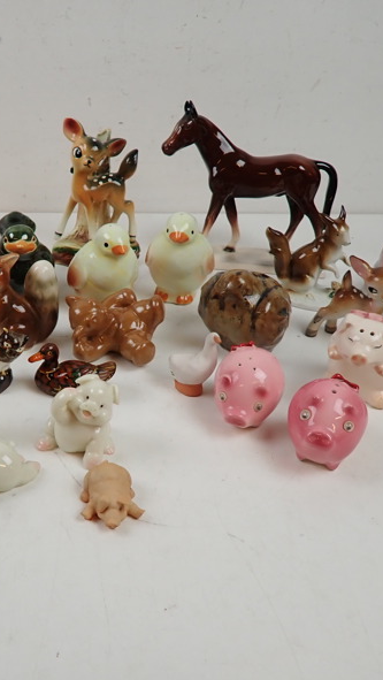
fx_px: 505
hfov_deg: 39.8
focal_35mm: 28
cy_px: 336
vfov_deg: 67.9
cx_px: 75
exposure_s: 1/125
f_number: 2
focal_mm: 3.33
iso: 100
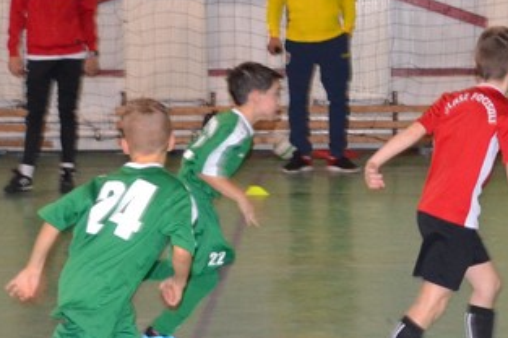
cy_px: 340
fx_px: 2425
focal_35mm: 172
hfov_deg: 11.7
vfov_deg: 7.9
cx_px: 591
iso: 1400
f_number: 4.5
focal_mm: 28
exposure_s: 1/60
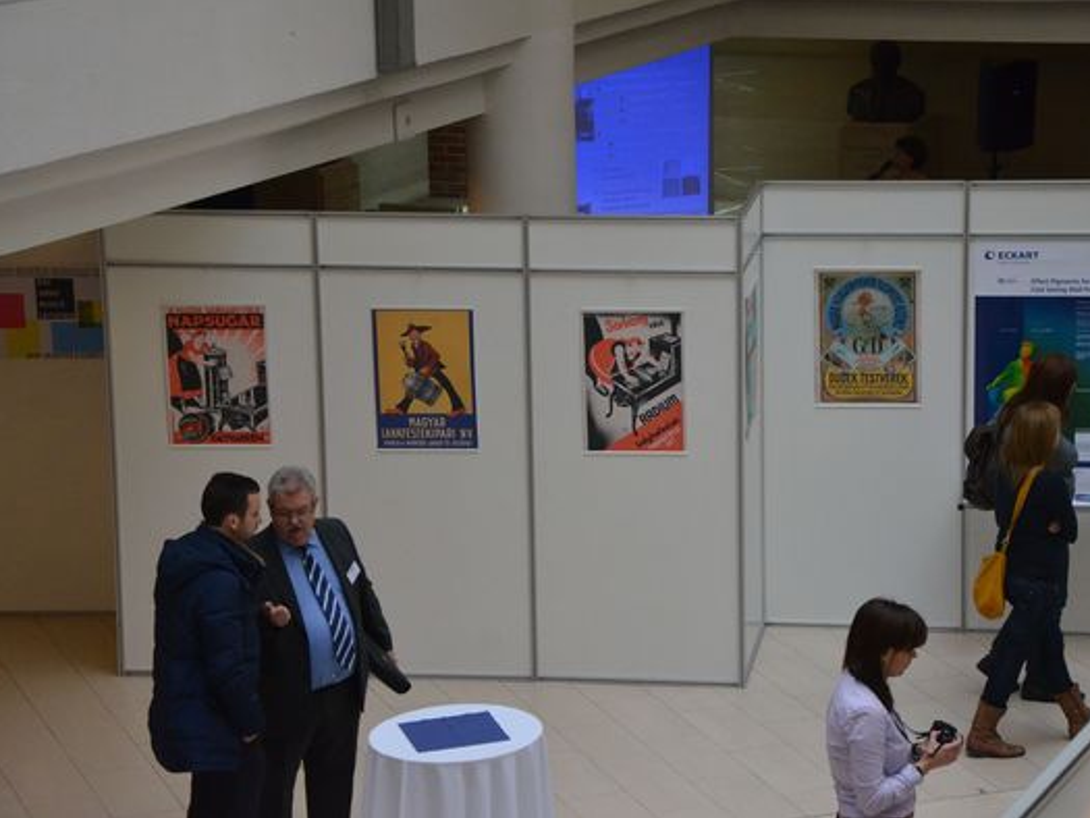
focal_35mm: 102
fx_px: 3213
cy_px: 408
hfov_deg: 19.3
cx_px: 606
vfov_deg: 14.5
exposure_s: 1/640
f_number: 6.3
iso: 2500
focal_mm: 62
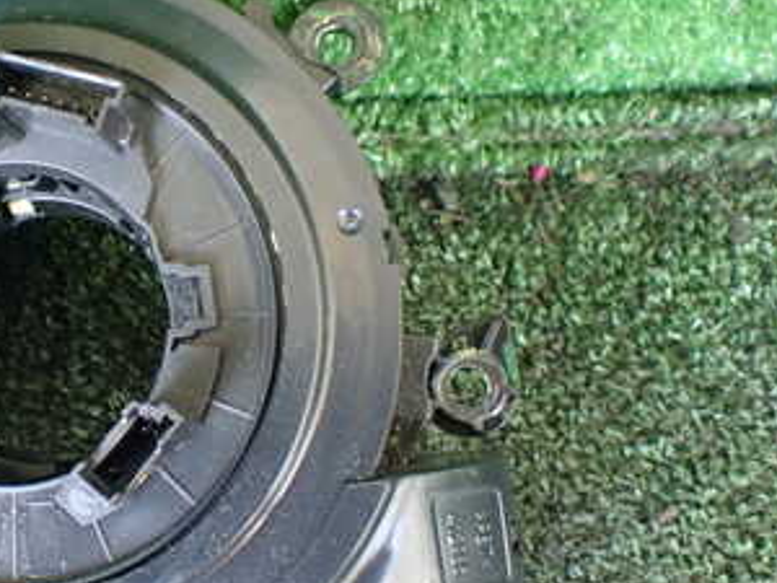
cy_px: 288
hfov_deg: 30.9
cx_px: 98
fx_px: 1347
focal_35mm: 60
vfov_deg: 24.4
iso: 800
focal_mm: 5.4
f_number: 2.3
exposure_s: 1/40
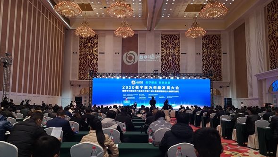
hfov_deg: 64.3
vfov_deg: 39.0
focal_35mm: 30
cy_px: 81
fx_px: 221
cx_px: 138
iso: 160
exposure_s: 1/100
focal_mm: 5.58
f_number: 1.8
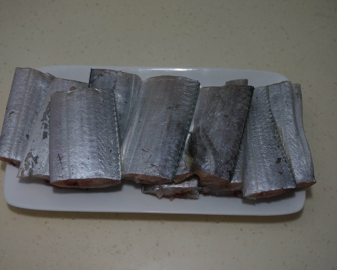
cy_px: 136
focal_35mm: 48
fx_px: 479
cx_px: 163
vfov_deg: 31.5
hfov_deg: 38.8
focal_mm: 28
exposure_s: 1/160
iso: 800
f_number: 4.5
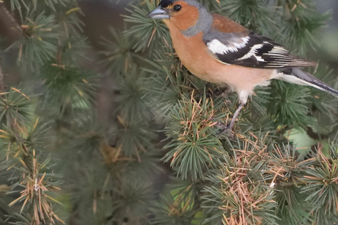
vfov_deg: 1.3
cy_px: 23
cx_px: 224
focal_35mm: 1074
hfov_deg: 1.9
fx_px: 10080
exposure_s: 1/500
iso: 4000
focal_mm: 300
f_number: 5.6
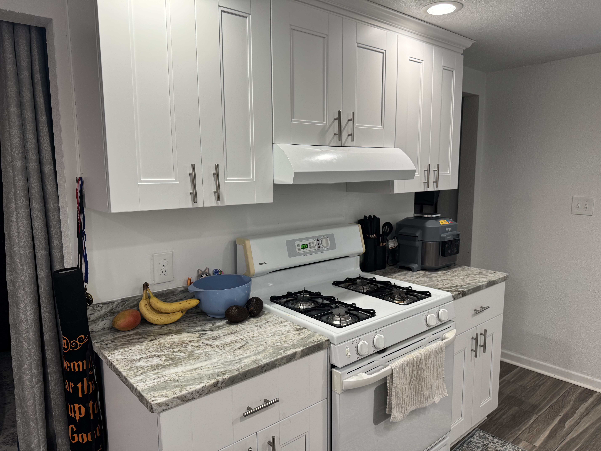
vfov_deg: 56.8
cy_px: 226
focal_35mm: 24
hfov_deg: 71.6
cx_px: 300
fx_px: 417
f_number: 1.78
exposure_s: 1/120
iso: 100
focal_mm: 6.76
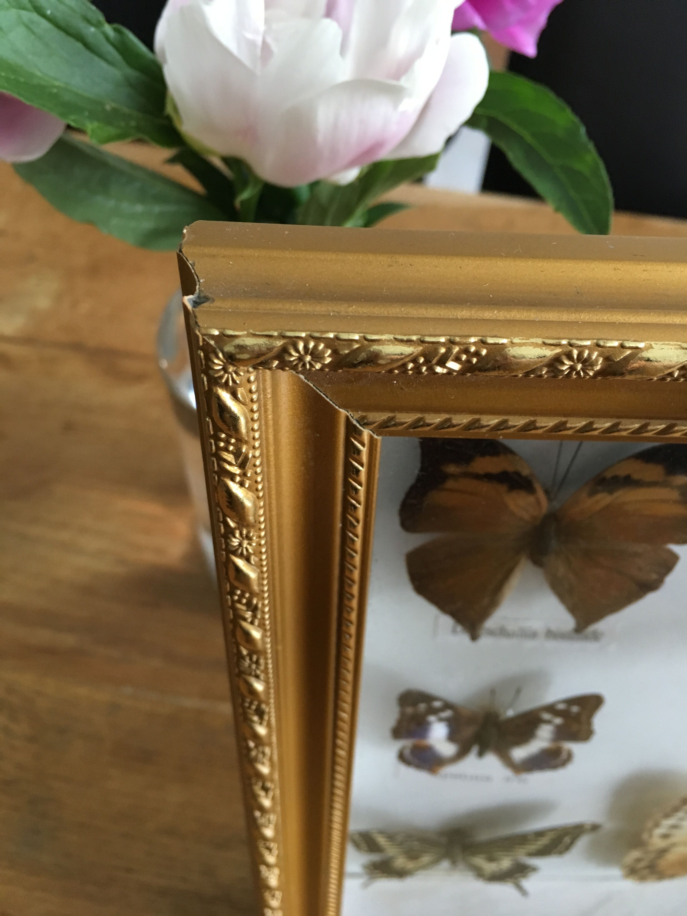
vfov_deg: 61.7
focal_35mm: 29
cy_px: 458
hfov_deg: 48.2
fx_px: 767
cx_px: 344
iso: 160
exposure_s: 1/33
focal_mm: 4.15
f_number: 2.2
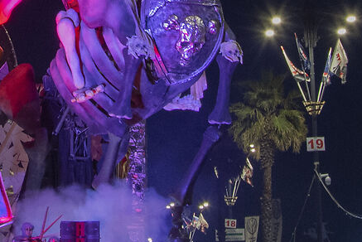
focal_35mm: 206
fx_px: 2070
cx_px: 46
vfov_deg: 6.6
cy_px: -99
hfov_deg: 10.0
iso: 1600
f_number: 8
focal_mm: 25
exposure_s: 1/15
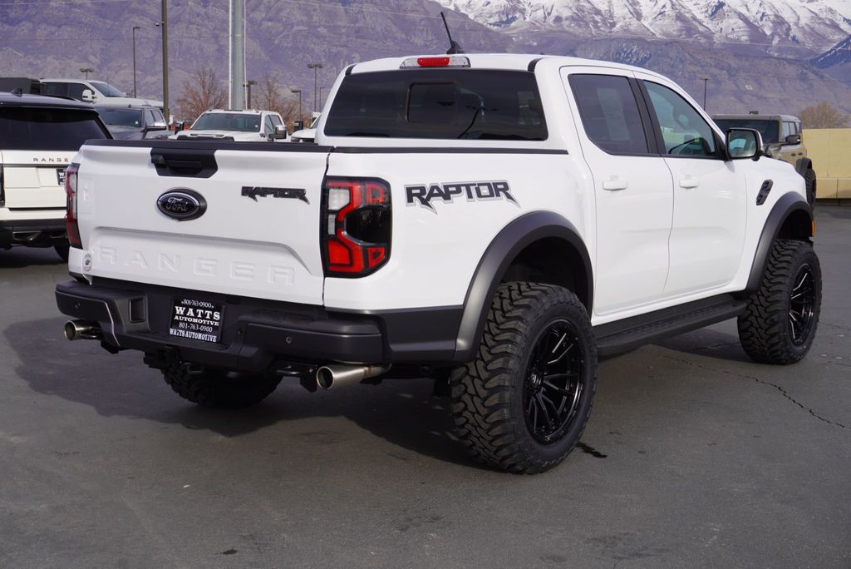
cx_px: 426
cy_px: 284
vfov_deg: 28.1
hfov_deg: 41.1
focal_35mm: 48
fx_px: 1135
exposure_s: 1/125
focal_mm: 32
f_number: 10
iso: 100
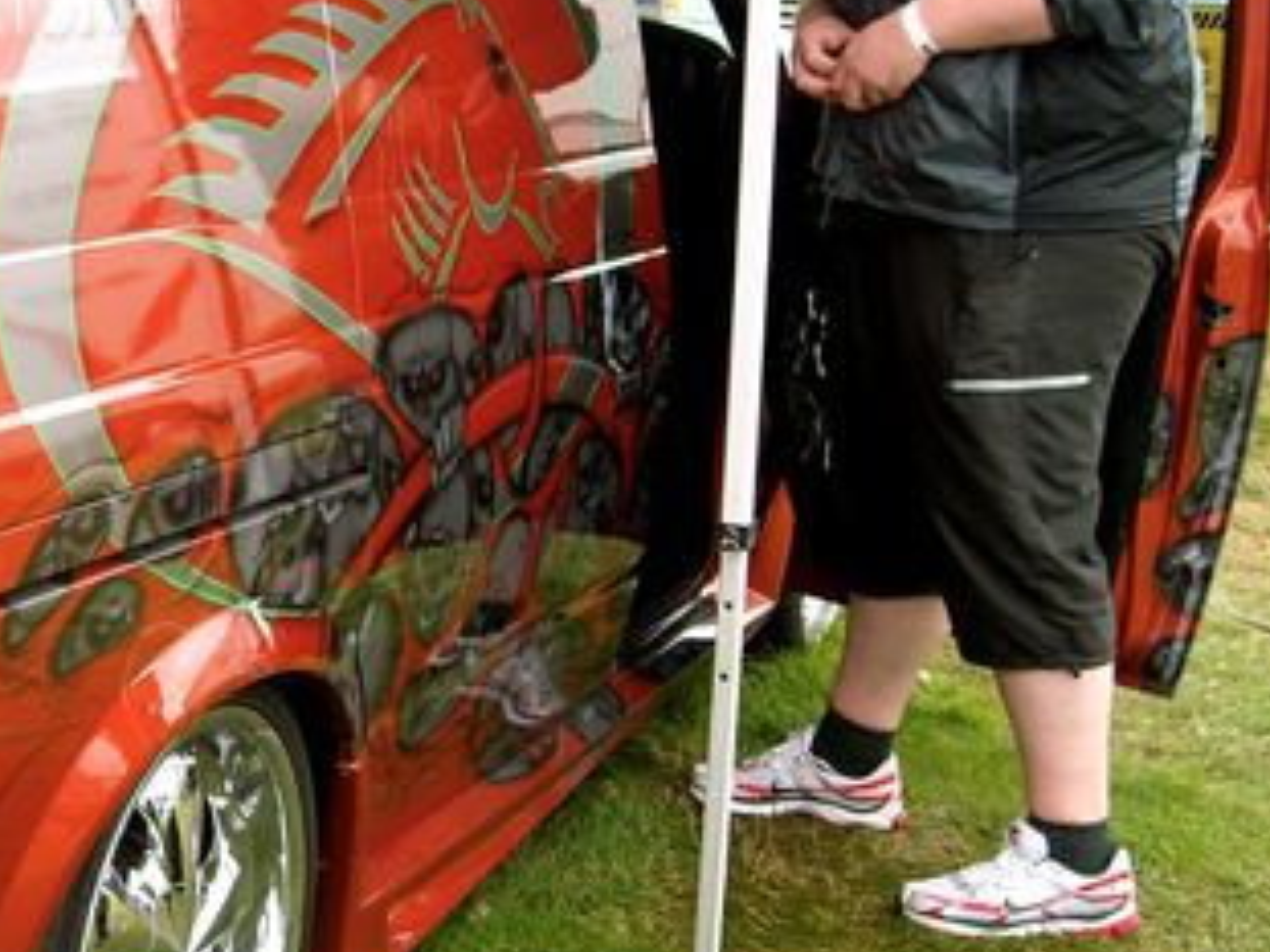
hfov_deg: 25.8
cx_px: 29
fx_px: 2641
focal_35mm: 72
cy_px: 425
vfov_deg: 20.4
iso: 64
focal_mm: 5.7
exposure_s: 1/96
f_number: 2.8
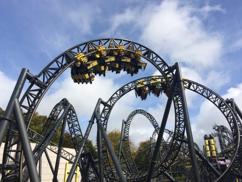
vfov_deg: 48.2
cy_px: 91
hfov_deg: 61.7
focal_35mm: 29
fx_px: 203
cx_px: 121
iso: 32
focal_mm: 4.15
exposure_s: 1/2564
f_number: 2.2
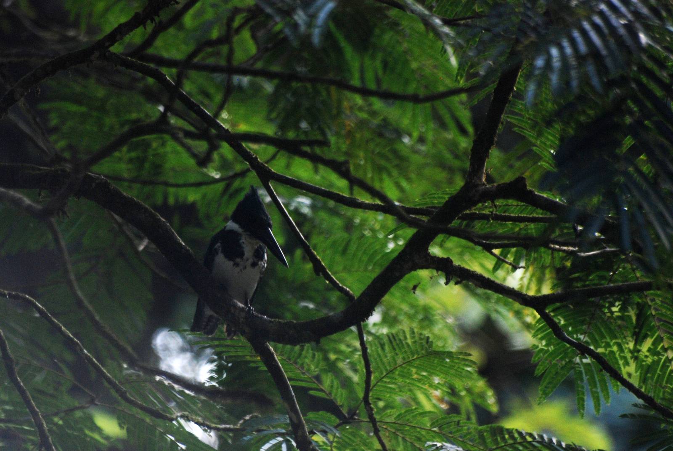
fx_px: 8422
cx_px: 336
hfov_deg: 4.6
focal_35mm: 450
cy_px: 226
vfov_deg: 3.1
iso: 400
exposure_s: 1/160
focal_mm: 300
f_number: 5.6
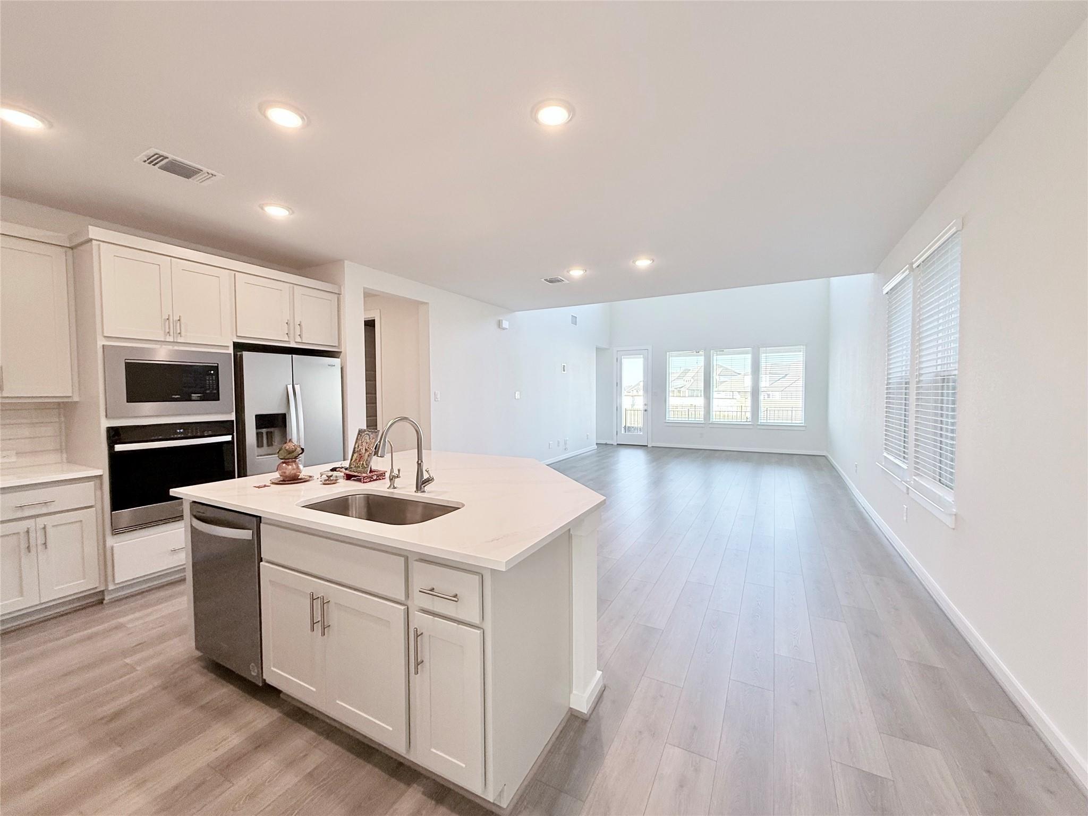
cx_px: 544
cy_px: 408
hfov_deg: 102.1
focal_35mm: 14
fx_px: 440
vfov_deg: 85.7
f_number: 2.2
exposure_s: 1/120
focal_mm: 2.22
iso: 125
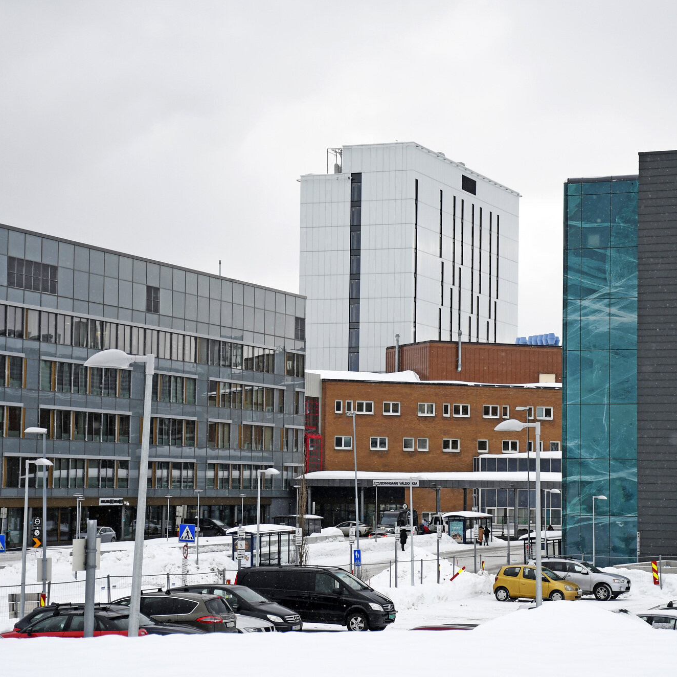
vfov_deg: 20.2
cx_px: 394
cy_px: 339
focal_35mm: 86
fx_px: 1903
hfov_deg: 20.2
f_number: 5
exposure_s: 1/320
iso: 200
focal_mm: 45
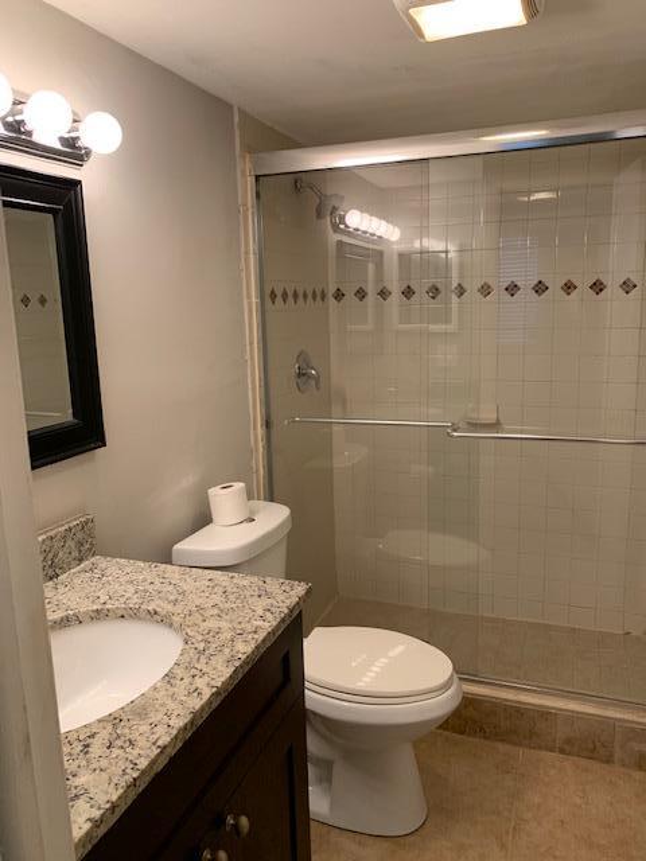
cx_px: 323
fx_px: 647
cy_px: 430
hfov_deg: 53.1
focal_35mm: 26
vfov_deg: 67.3
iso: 125
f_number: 1.8
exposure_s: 1/60
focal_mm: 4.25
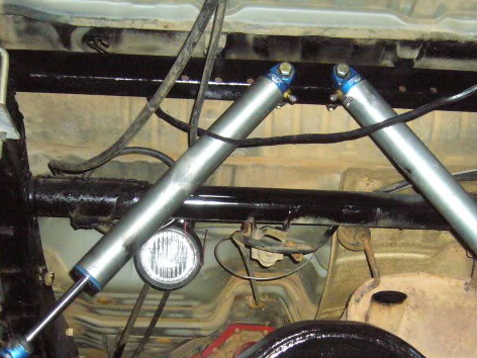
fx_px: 1047
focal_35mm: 76
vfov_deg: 19.2
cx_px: 268
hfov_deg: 25.6
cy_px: 270
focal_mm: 5.8
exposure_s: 1/30
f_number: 2.8
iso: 400
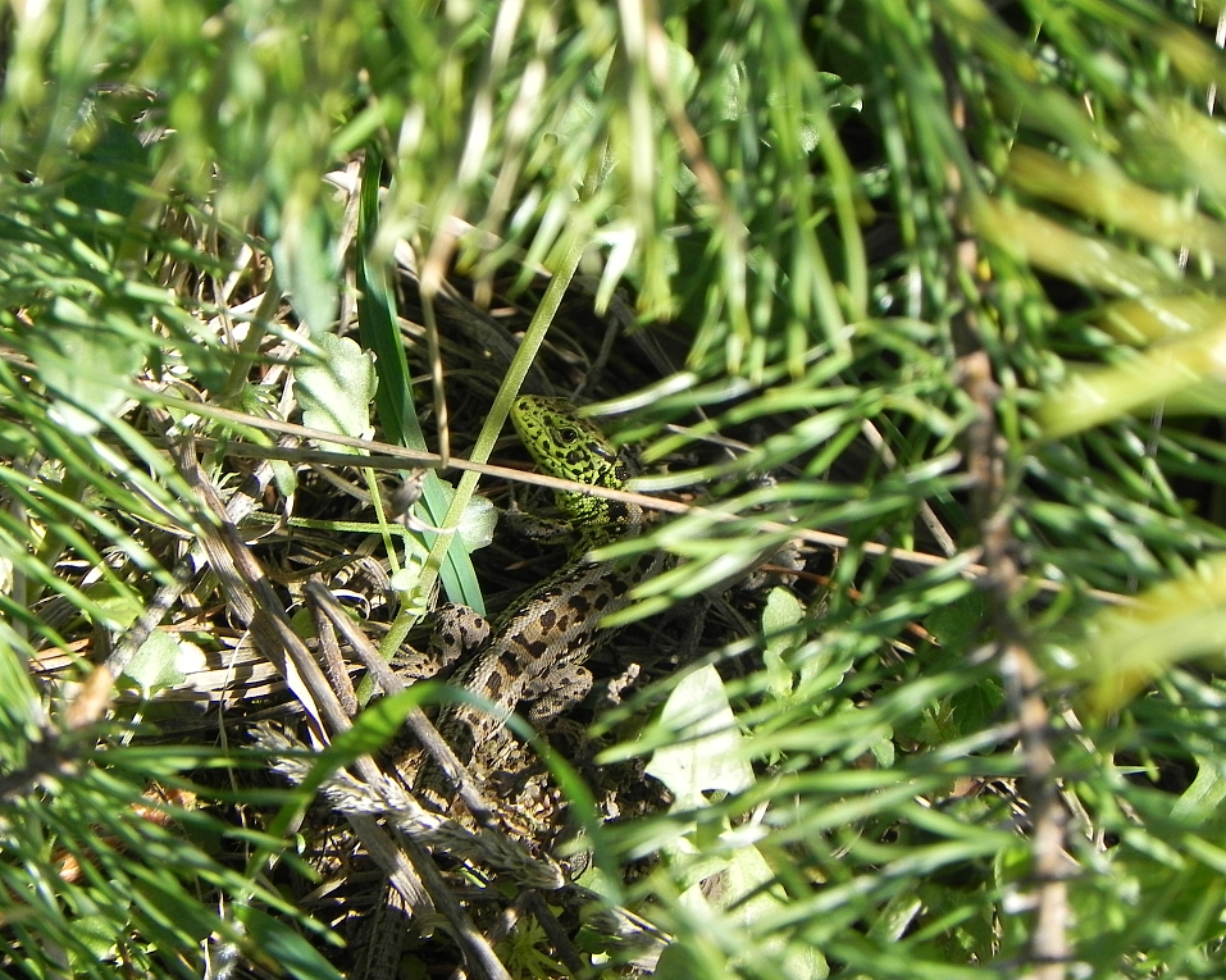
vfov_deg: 5.1
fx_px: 11027
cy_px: 491
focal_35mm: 304
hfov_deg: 6.4
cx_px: 579
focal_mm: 51.8
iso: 160
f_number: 5
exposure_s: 1/232
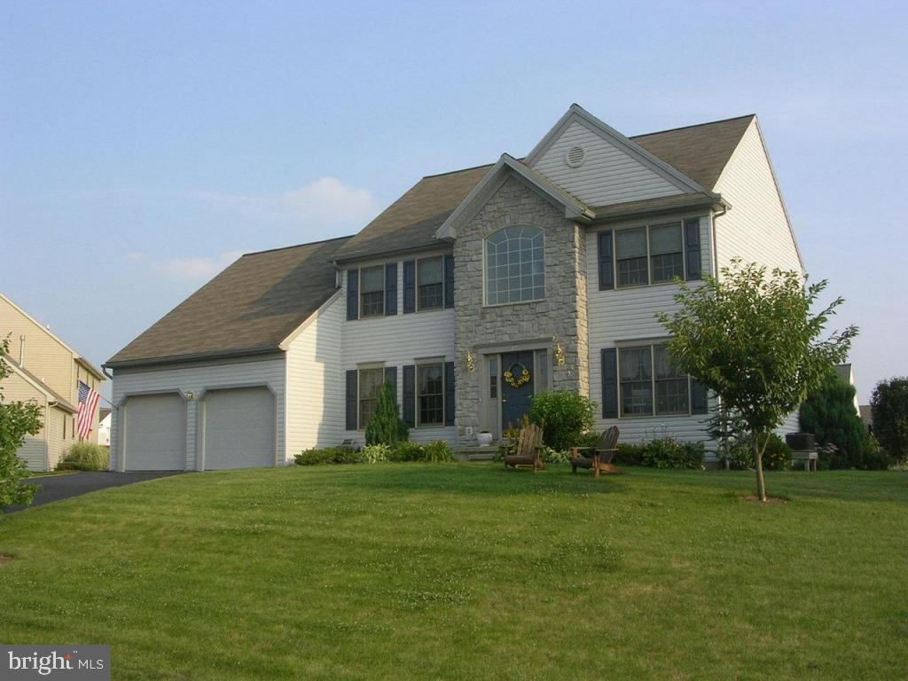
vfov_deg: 37.7
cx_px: 454
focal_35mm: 38
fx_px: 997
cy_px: 340
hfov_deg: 49.0
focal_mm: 5.8
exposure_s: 1/206
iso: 50
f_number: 5.6
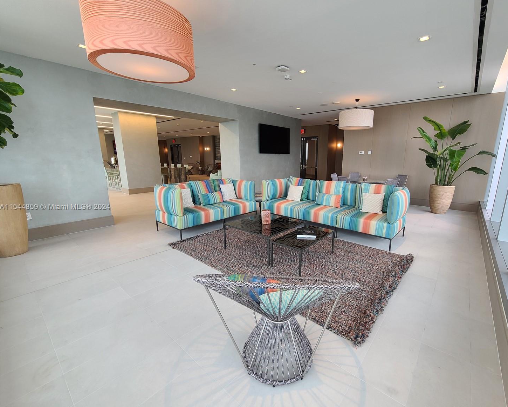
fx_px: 210
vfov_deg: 88.0
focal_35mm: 14
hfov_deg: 100.4
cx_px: 279
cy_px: 207
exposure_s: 1/120
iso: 80
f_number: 2.2
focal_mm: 2.2
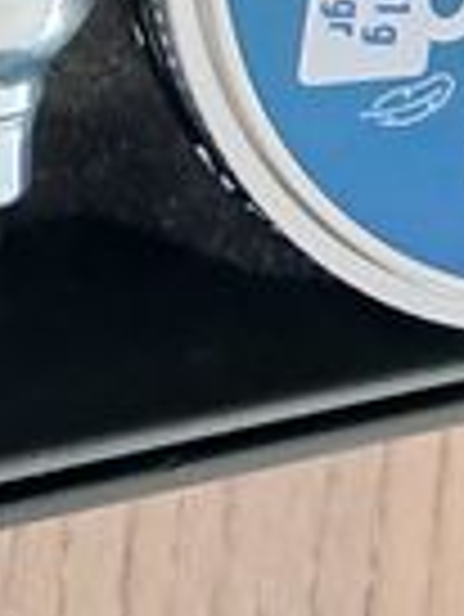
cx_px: 459
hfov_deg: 7.5
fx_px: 3515
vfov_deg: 8.1
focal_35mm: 197
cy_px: -1416
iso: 640
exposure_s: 1/33
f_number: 1.8
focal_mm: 4
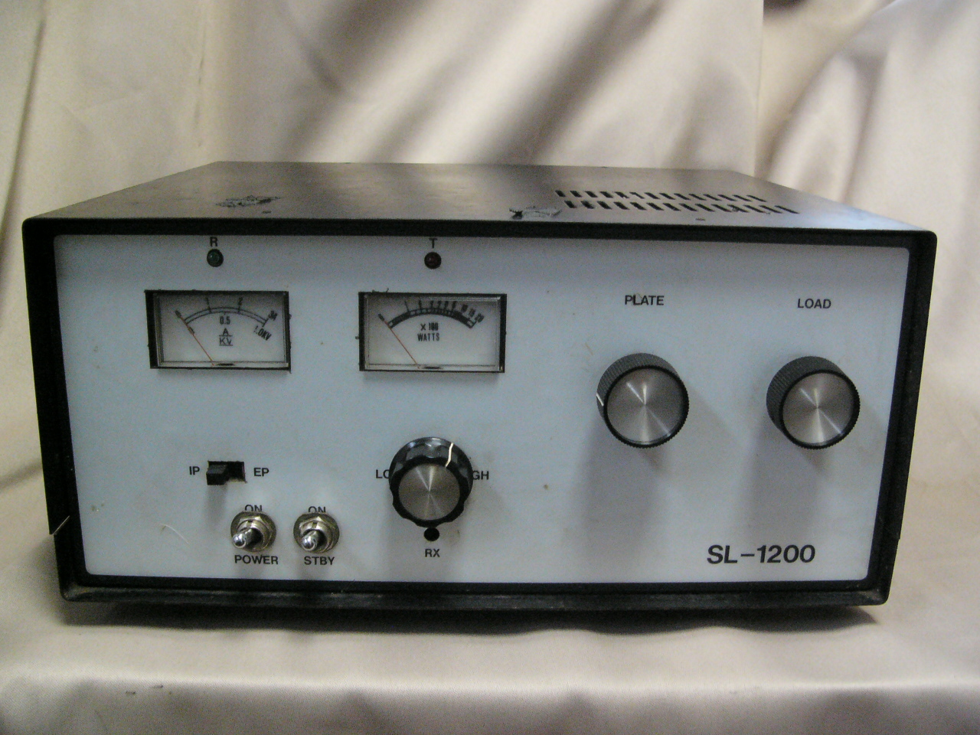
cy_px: 368
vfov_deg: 39.7
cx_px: 490
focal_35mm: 36
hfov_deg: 51.4
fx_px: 1019
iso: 400
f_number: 2.8
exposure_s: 1/30
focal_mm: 6
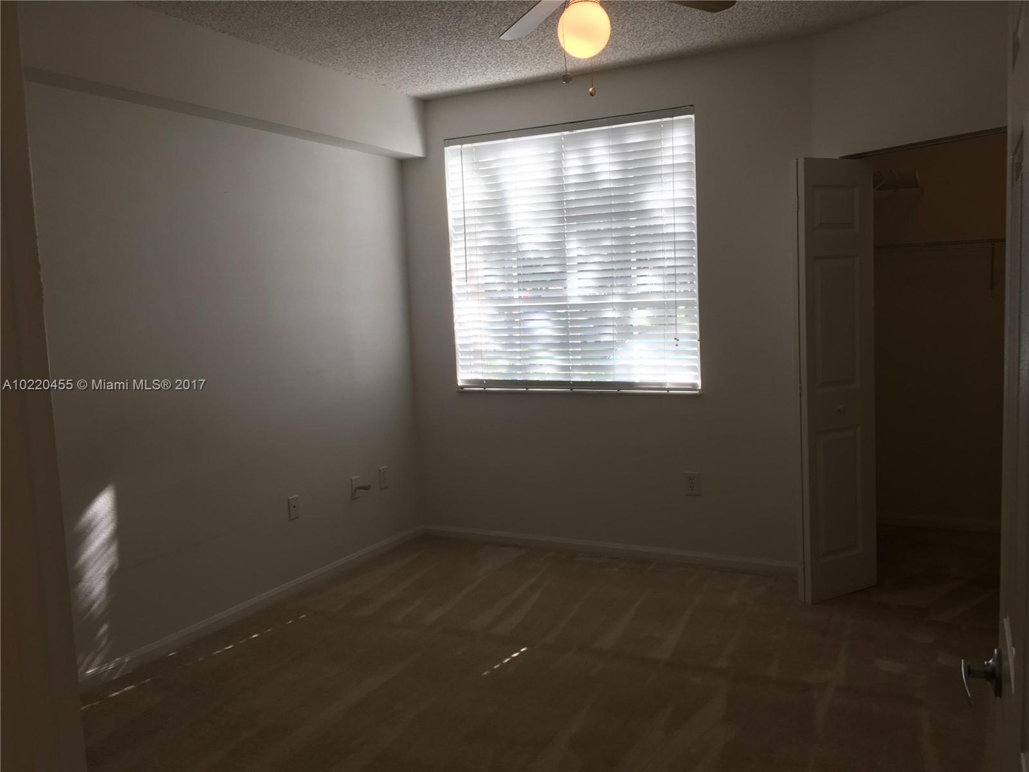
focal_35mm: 29
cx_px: 514
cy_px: 386
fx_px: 862
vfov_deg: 48.2
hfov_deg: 61.7
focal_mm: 4.15
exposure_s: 1/60
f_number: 2.2
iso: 25
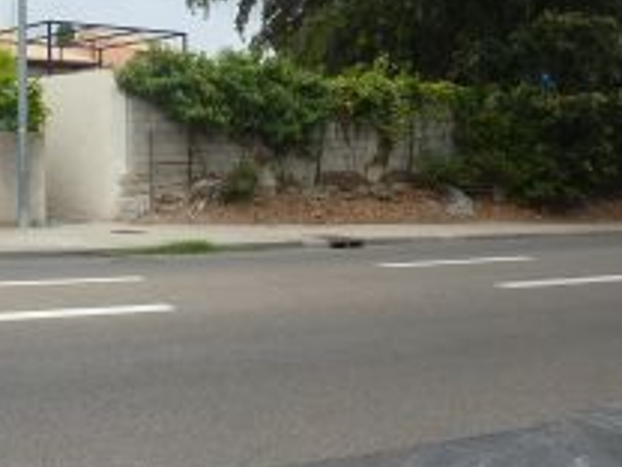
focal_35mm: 48
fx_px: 862
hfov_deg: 37.6
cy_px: 189
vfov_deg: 30.2
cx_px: 87
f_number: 4
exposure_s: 1/200
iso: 80
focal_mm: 4.1
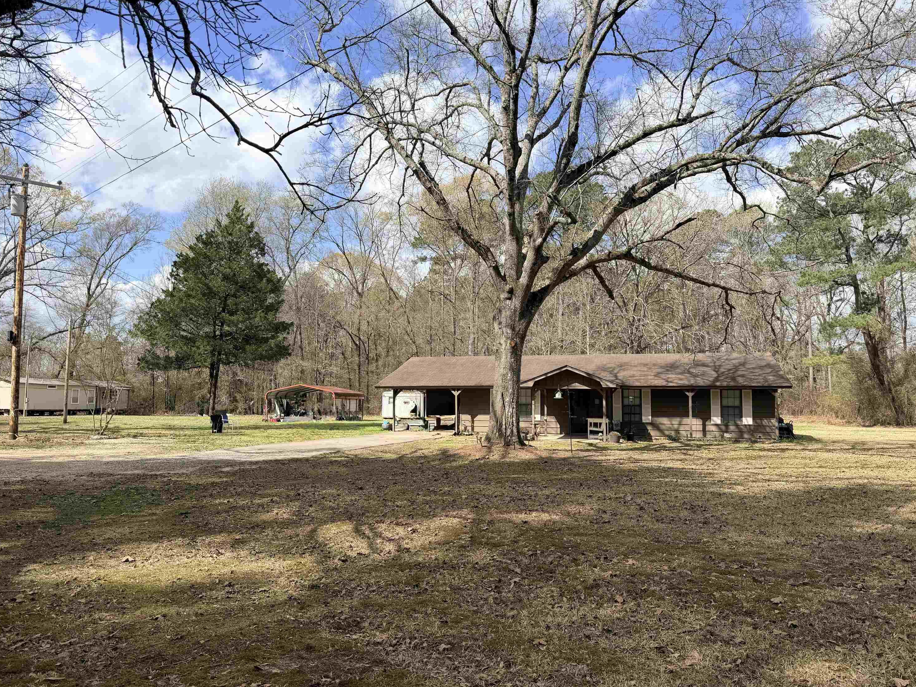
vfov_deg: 54.9
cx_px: 458
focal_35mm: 25
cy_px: 351
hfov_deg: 69.4
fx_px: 662
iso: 80
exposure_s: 1/3279
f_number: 1.78
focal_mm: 6.76
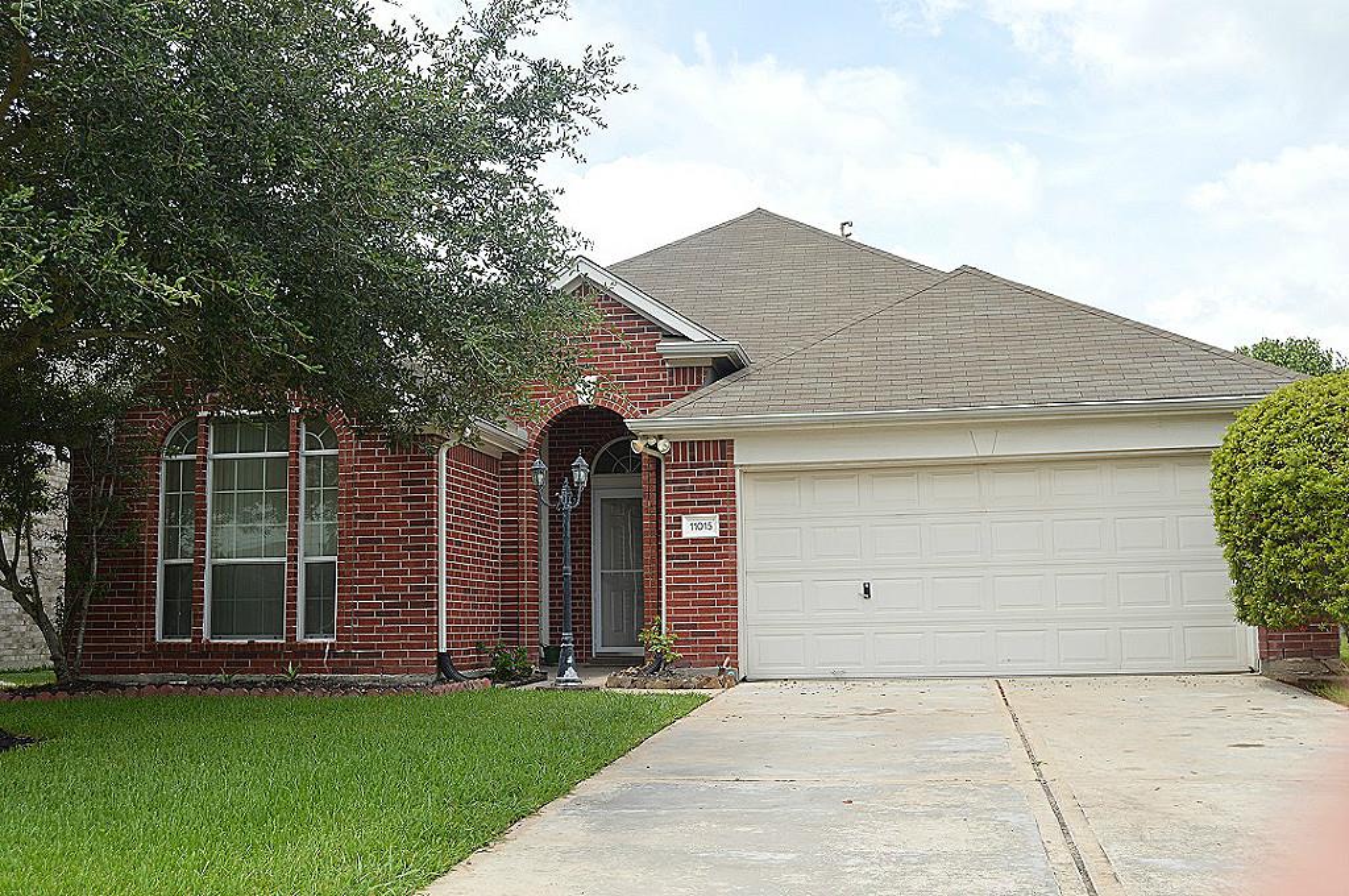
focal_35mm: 36
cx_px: 674
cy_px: 448
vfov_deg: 36.8
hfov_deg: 53.2
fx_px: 1347
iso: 100
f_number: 8
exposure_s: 1/200
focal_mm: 24
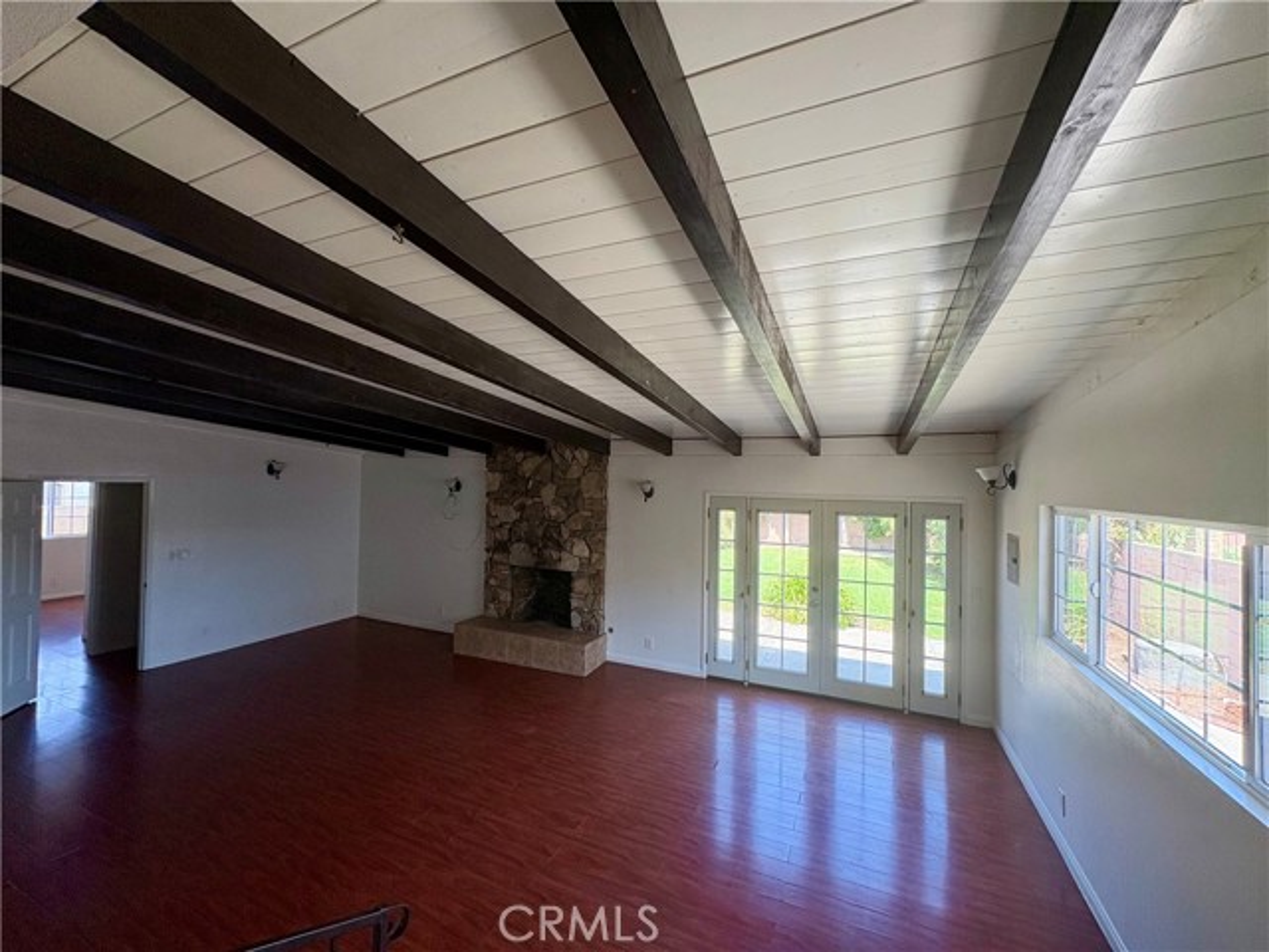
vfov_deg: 85.7
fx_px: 513
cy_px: 476
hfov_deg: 102.1
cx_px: 634
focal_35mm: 14
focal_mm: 2.22
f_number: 2.2
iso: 125
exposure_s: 1/101
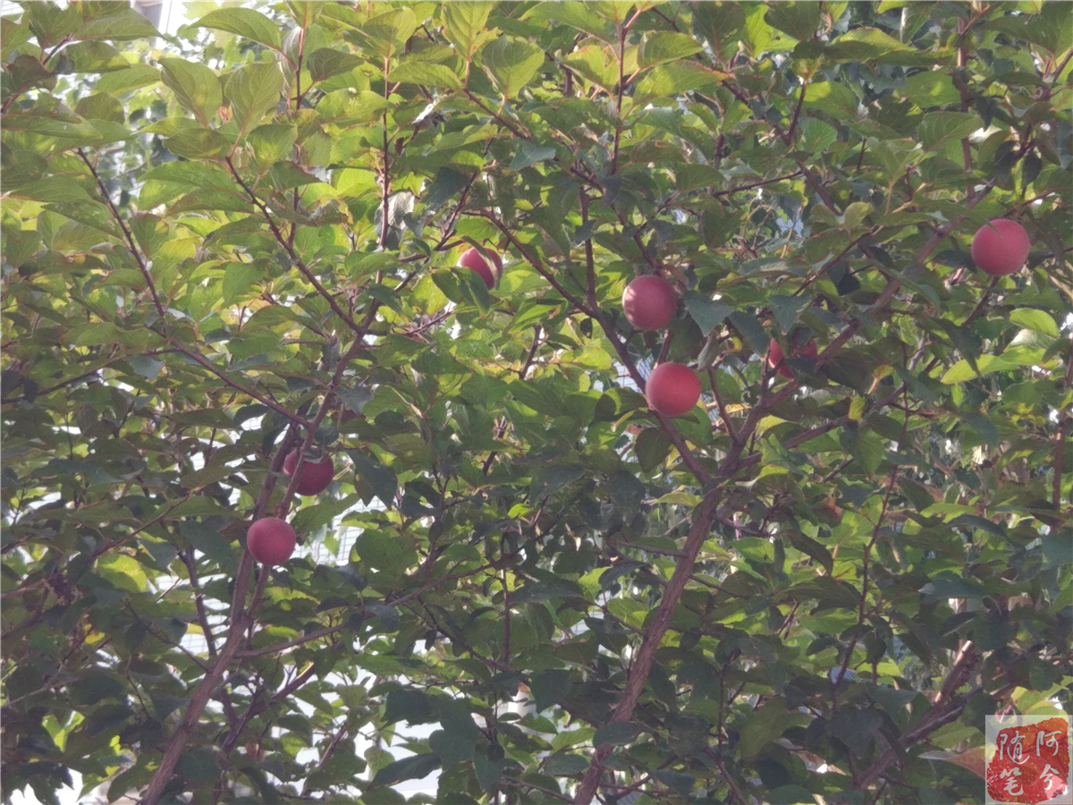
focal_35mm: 28
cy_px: 402
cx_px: 536
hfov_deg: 63.4
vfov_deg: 49.7
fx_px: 868
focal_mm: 4.26
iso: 100
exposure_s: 1/185
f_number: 2
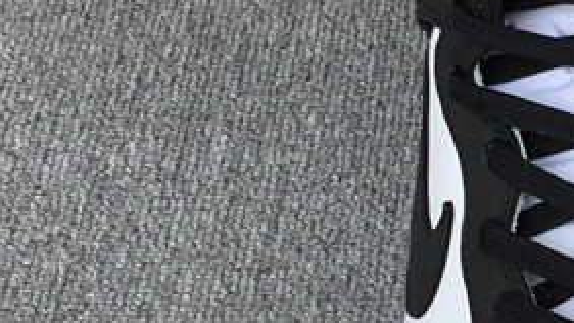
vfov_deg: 11.1
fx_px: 1644
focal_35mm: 108
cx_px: 754
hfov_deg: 18.4
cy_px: 297
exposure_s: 1/253
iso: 25
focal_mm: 3.3
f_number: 2.4
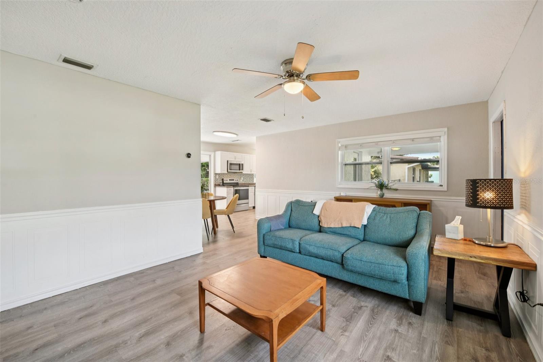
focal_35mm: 15
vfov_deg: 77.3
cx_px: 272
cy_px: 181
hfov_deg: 100.4
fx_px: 226
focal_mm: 15
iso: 400
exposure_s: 1/10
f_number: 8
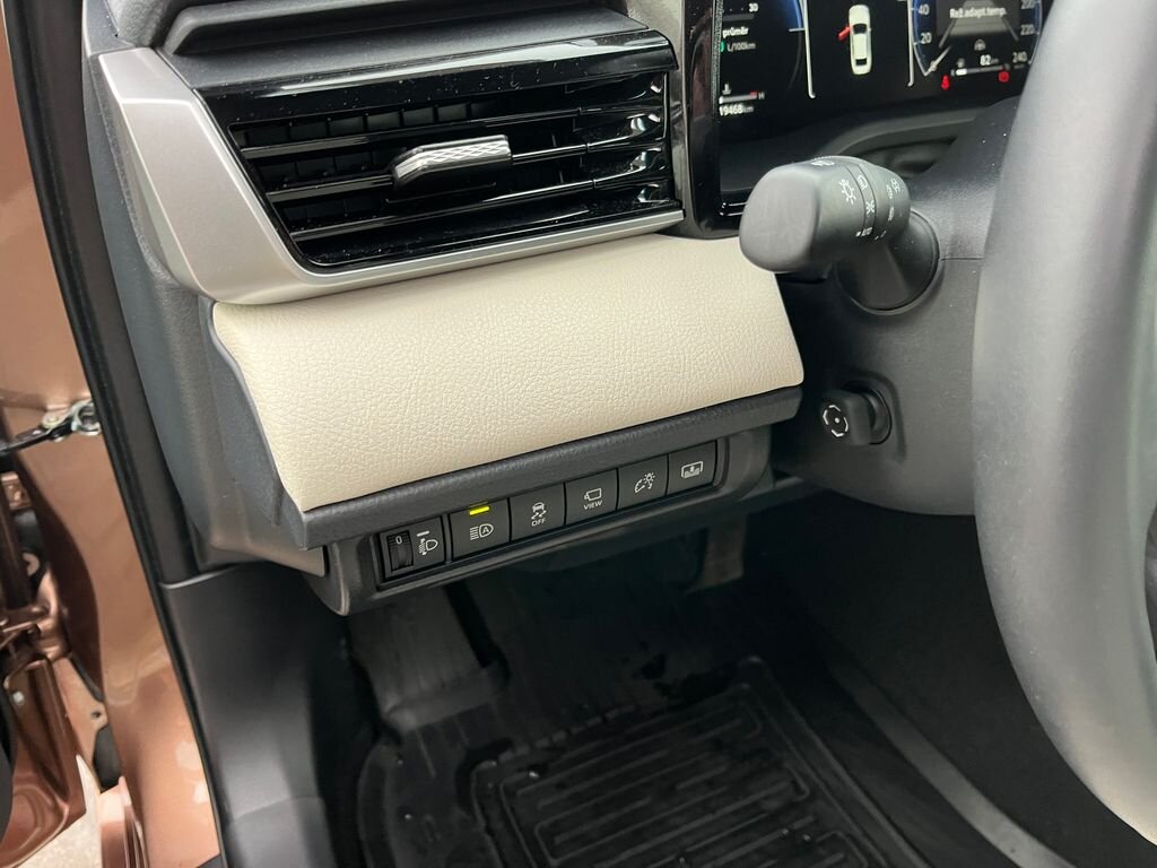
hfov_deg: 67.3
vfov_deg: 53.1
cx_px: 578
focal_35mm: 26
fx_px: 869
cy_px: 434
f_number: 1.6
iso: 160
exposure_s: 1/60
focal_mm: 5.1
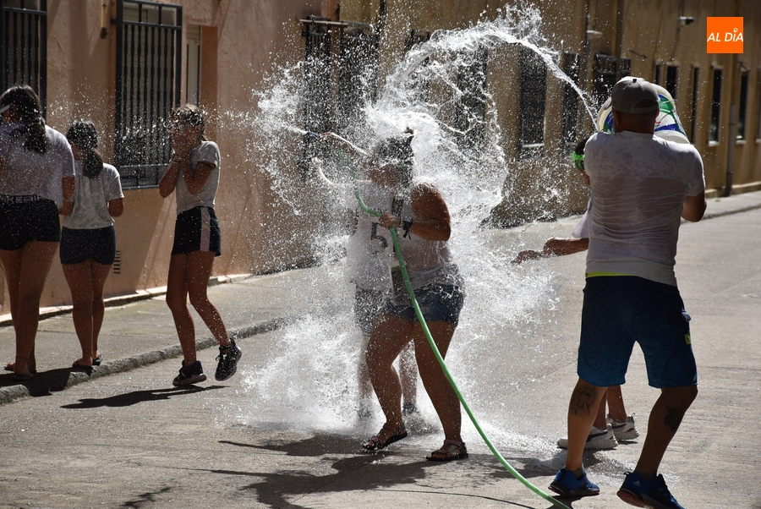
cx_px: 380
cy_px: 254
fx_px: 3174
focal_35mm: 150
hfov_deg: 13.7
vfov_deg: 9.2
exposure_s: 1/1600
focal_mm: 100
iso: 400
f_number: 6.3
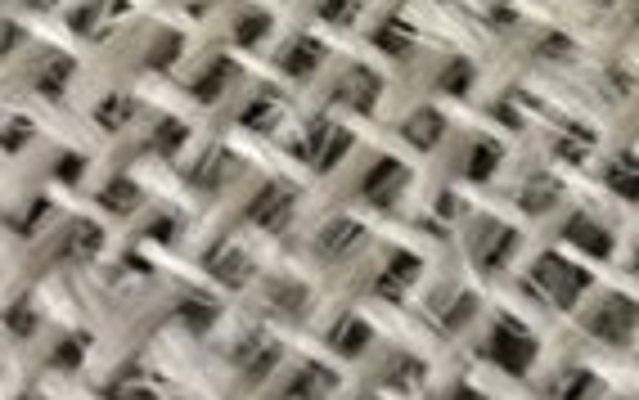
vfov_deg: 5.4
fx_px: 3869
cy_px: -1025
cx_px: 747
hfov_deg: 9.3
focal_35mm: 222
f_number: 2.2
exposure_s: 1/17
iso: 200
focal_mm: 4.15
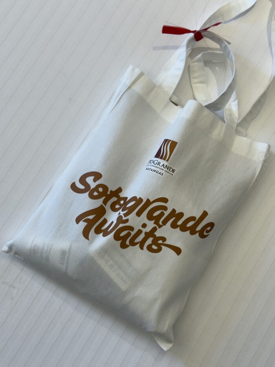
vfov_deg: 39.7
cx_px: 138
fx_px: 508
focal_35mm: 48
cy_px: 184
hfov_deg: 30.3
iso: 50
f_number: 1.78
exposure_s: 1/60
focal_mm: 6.76
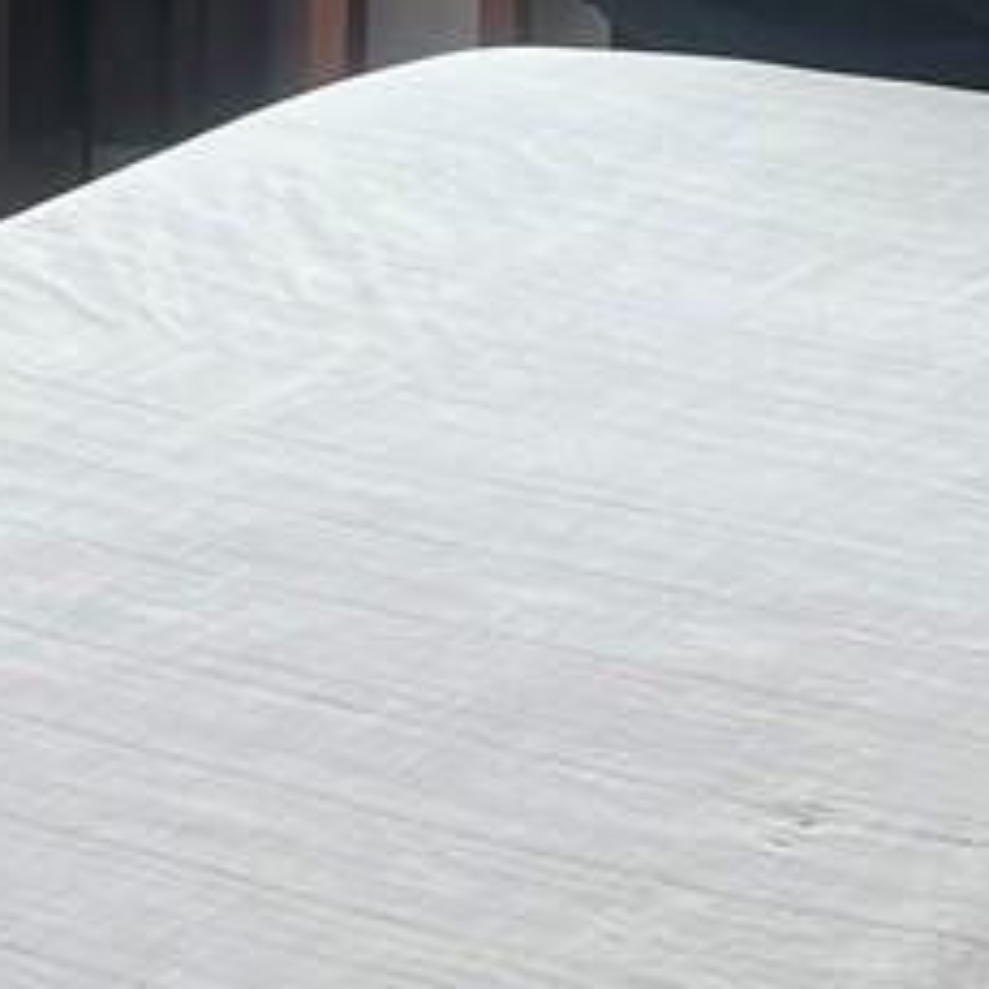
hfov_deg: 10.8
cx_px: -26
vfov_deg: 10.6
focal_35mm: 160
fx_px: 5172
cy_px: -421
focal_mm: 5.7
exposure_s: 1/120
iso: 32
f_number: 1.5
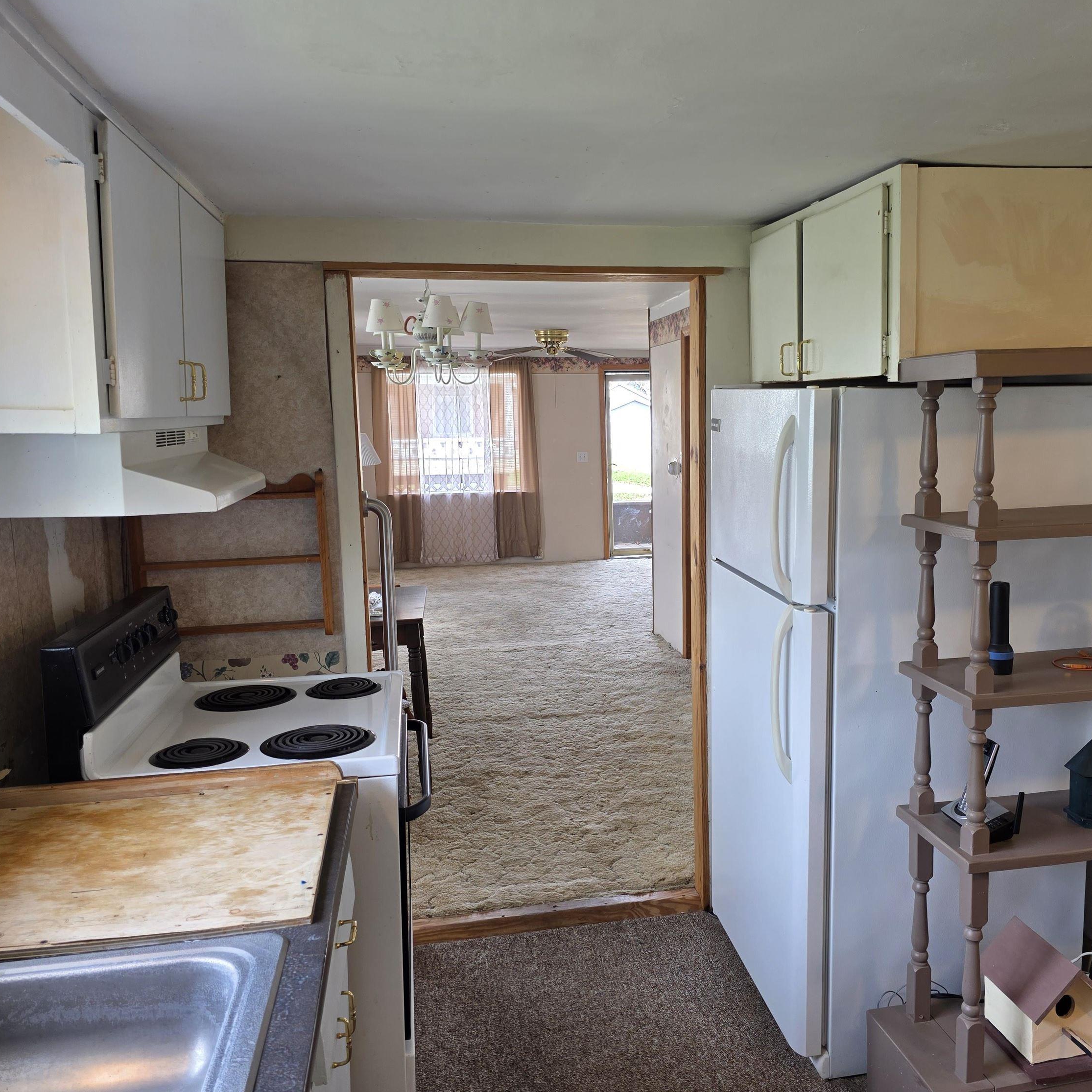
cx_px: 637
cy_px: 544
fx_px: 999
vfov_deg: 57.3
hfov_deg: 57.0
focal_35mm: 28
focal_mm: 6.3
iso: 80
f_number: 1.7
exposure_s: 1/120
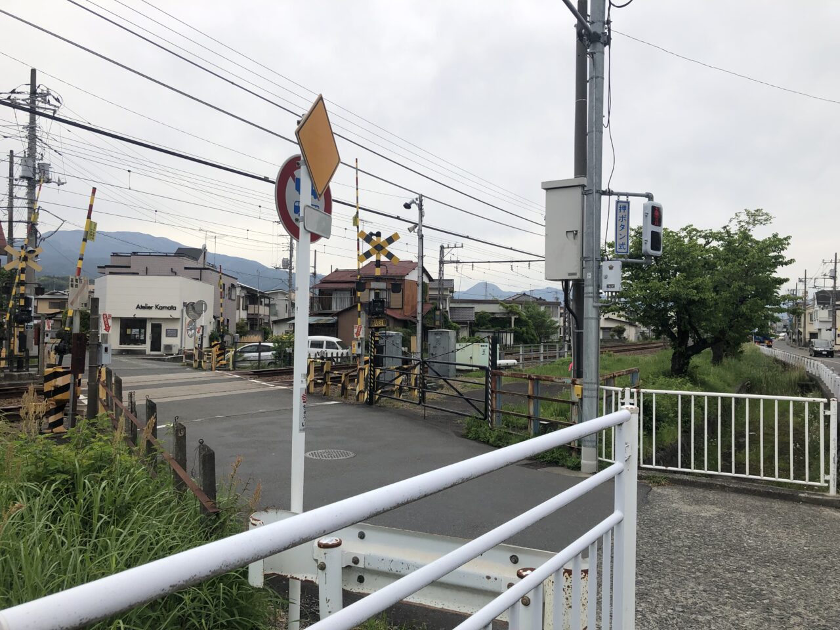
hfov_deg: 63.4
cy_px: 315
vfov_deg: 49.7
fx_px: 679
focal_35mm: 28
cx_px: 420
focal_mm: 4
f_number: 1.8
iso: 20
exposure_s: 1/2525
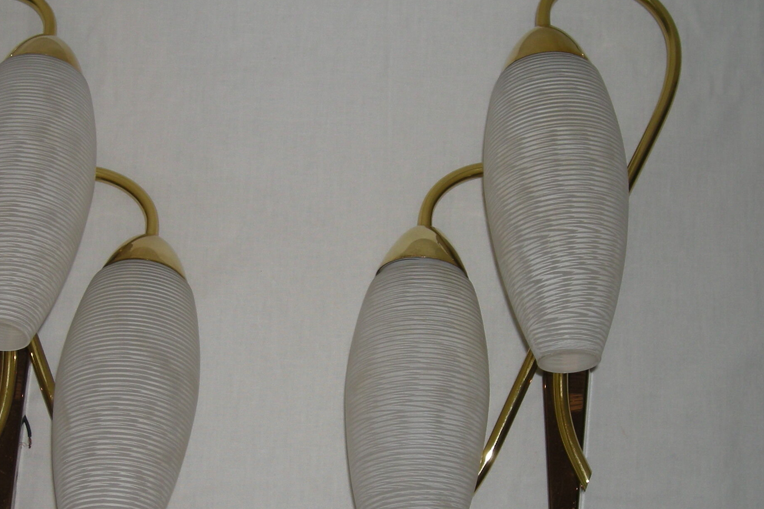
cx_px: 290
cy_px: 334
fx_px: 1294
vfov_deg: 22.2
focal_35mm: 61
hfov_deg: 32.7
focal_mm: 5.7
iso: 50
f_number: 2.8
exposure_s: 1/51
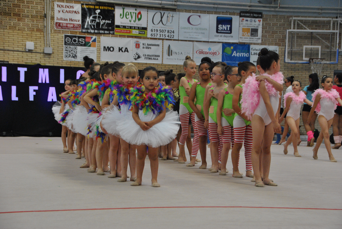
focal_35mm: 82
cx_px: 171
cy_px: 114
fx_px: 785
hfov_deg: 24.6
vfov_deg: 16.6
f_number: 5.6
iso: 800
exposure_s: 1/125
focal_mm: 55
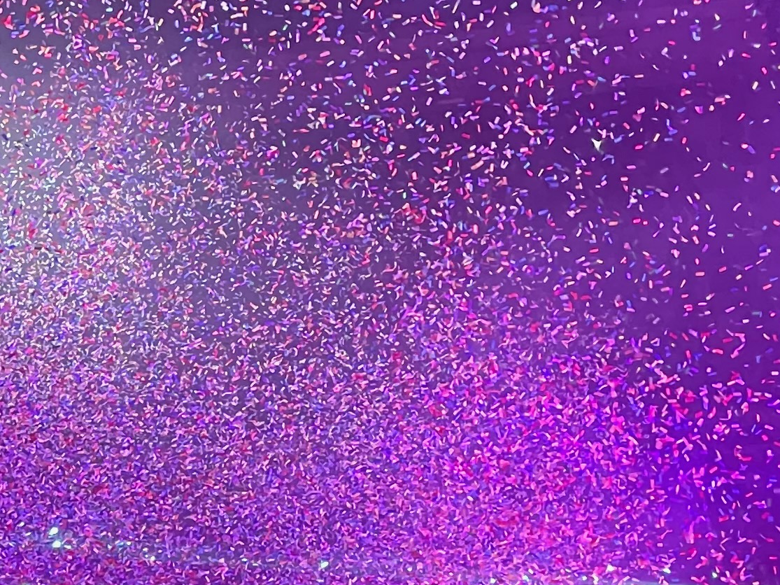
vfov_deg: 15.4
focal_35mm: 94
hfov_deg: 19.2
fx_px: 2118
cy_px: 594
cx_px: -246
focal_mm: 4.2
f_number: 1.6
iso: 250
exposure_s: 1/59
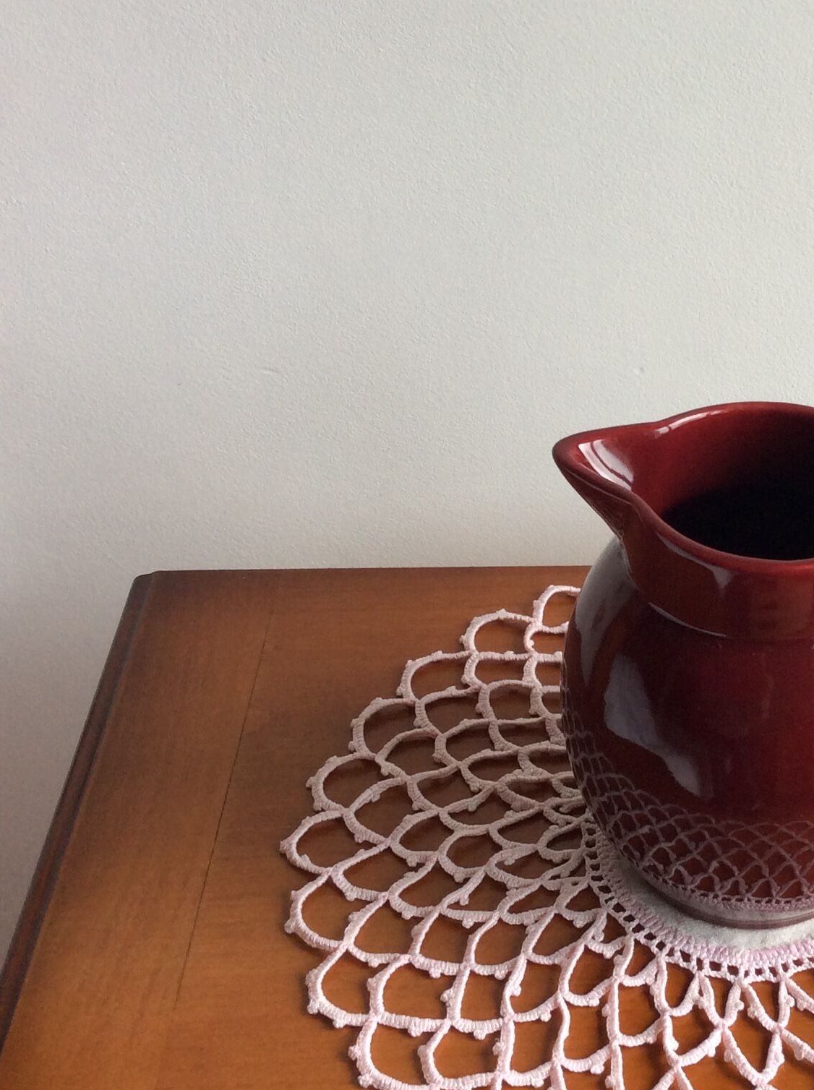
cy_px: 504
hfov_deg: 25.8
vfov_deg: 35.0
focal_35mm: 55
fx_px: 1729
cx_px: 698
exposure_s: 1/33
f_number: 2.4
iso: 40
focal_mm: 3.3
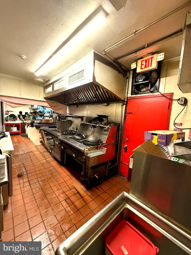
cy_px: 128
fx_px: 103
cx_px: 96
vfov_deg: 102.1
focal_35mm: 14
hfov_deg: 85.7
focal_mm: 2.22
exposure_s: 1/60
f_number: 2.2
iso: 640
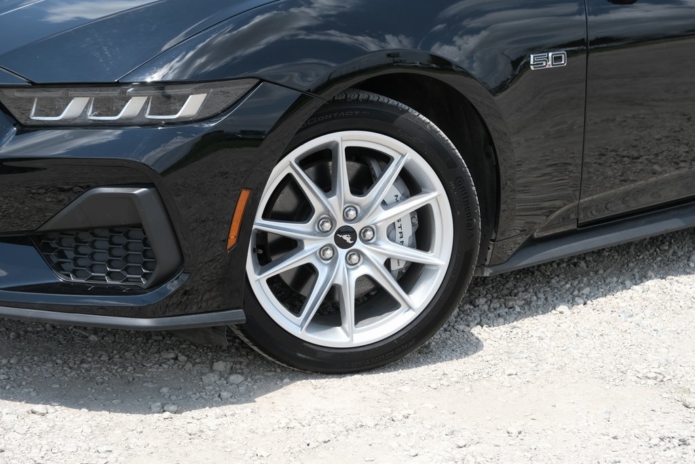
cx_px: 348
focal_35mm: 73
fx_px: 1409
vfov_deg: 18.7
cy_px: 232
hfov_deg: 27.7
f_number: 5
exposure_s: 1/500
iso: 160
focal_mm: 48.4
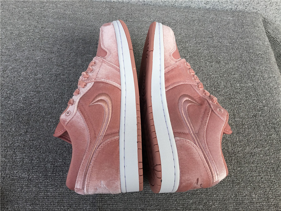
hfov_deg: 58.4
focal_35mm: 31
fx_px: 252
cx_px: 140
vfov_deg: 45.4
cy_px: 106
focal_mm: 3.3
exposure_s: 1/407
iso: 25
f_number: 2.4
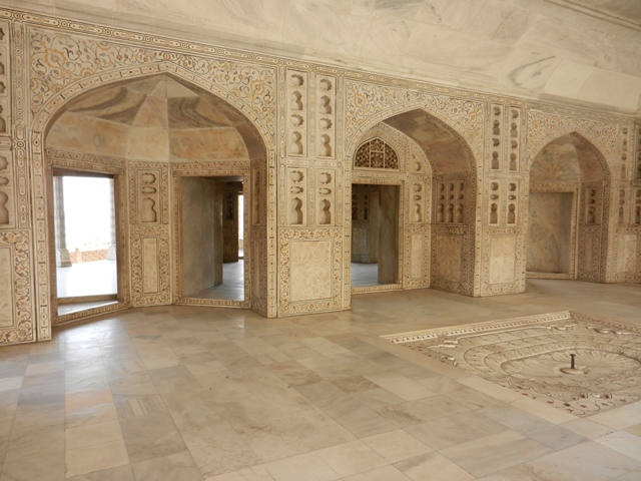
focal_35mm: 25
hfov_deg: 69.4
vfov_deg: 54.9
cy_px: 240
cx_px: 320
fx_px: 463
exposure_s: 1/200
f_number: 3.5
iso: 160
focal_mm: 4.5
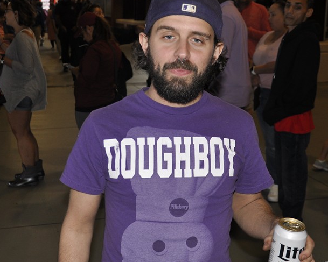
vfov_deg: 25.4
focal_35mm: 60
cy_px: 111
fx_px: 582
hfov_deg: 31.4
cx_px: 136
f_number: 4
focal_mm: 26
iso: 400
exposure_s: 1/60
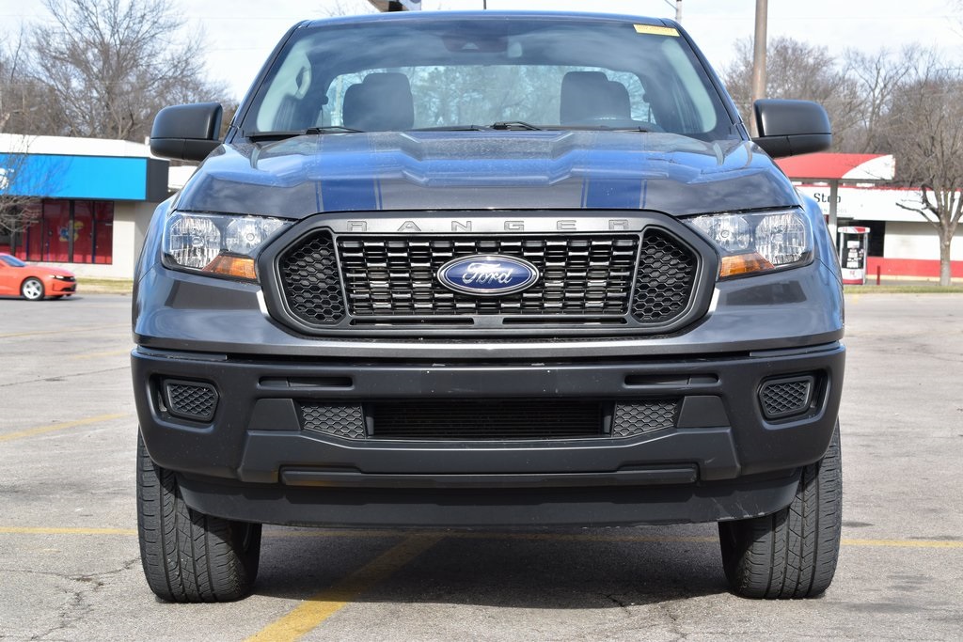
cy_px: 321
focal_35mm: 78
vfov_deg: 17.5
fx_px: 2087
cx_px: 482
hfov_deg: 26.0
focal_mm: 52
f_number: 10
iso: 400
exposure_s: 1/200
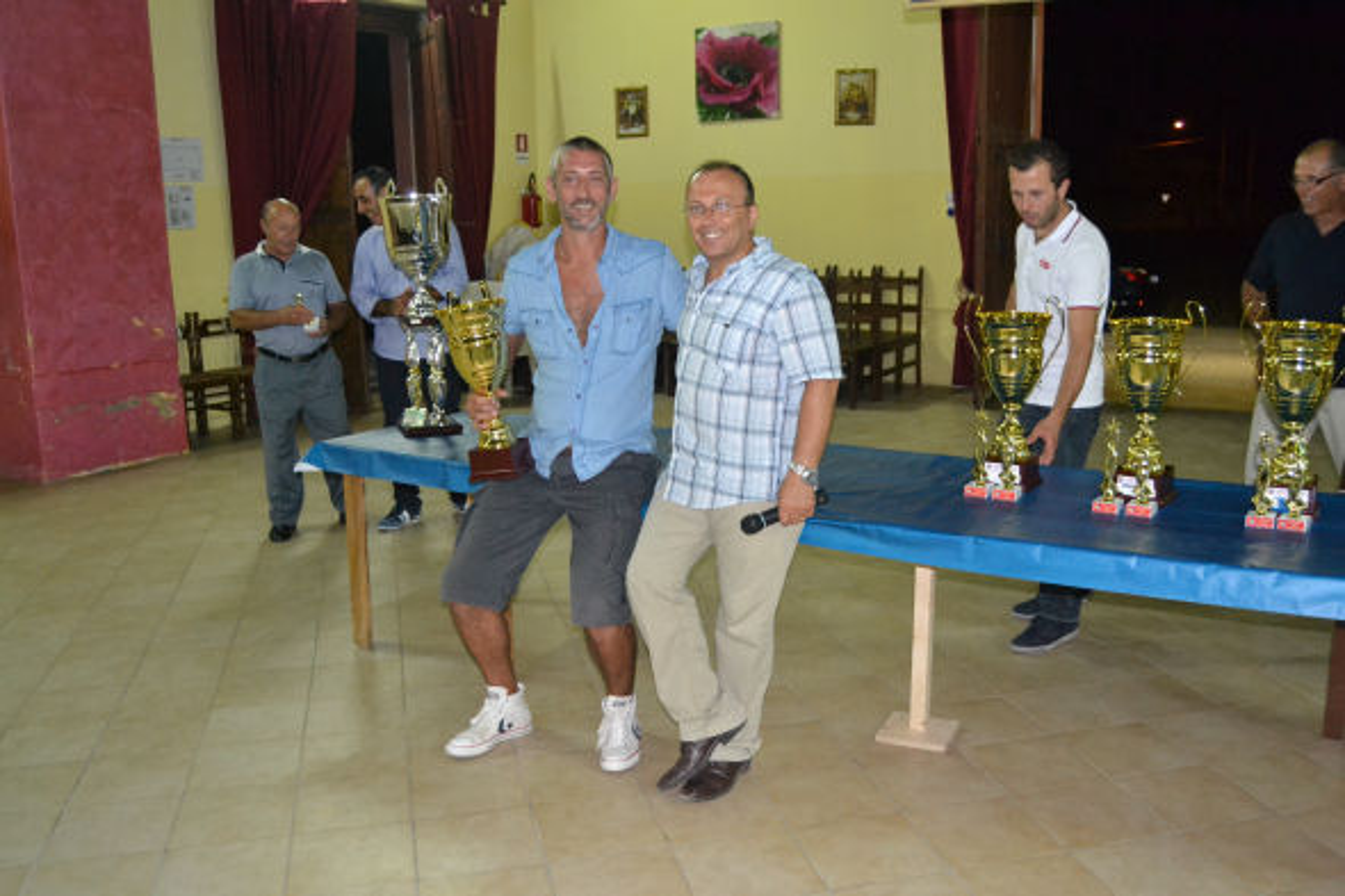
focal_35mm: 33
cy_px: 448
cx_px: 672
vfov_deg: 39.9
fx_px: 1232
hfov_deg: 57.2
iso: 3200
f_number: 3.5
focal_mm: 22
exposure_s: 1/60
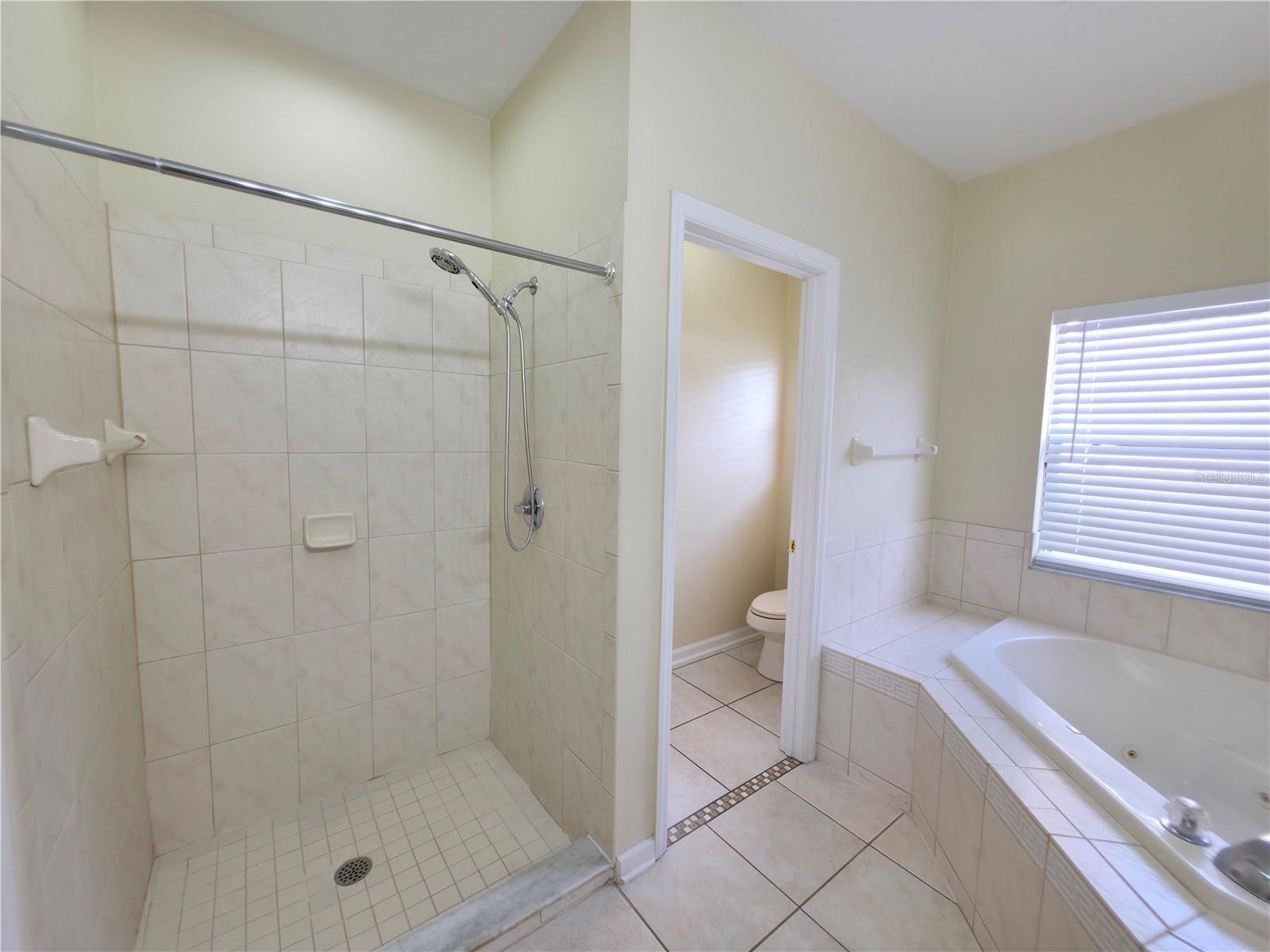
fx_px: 477
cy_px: 476
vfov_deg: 89.9
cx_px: 635
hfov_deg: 106.2
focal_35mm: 13
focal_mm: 2.2
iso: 40
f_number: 1.9
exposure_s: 1/120
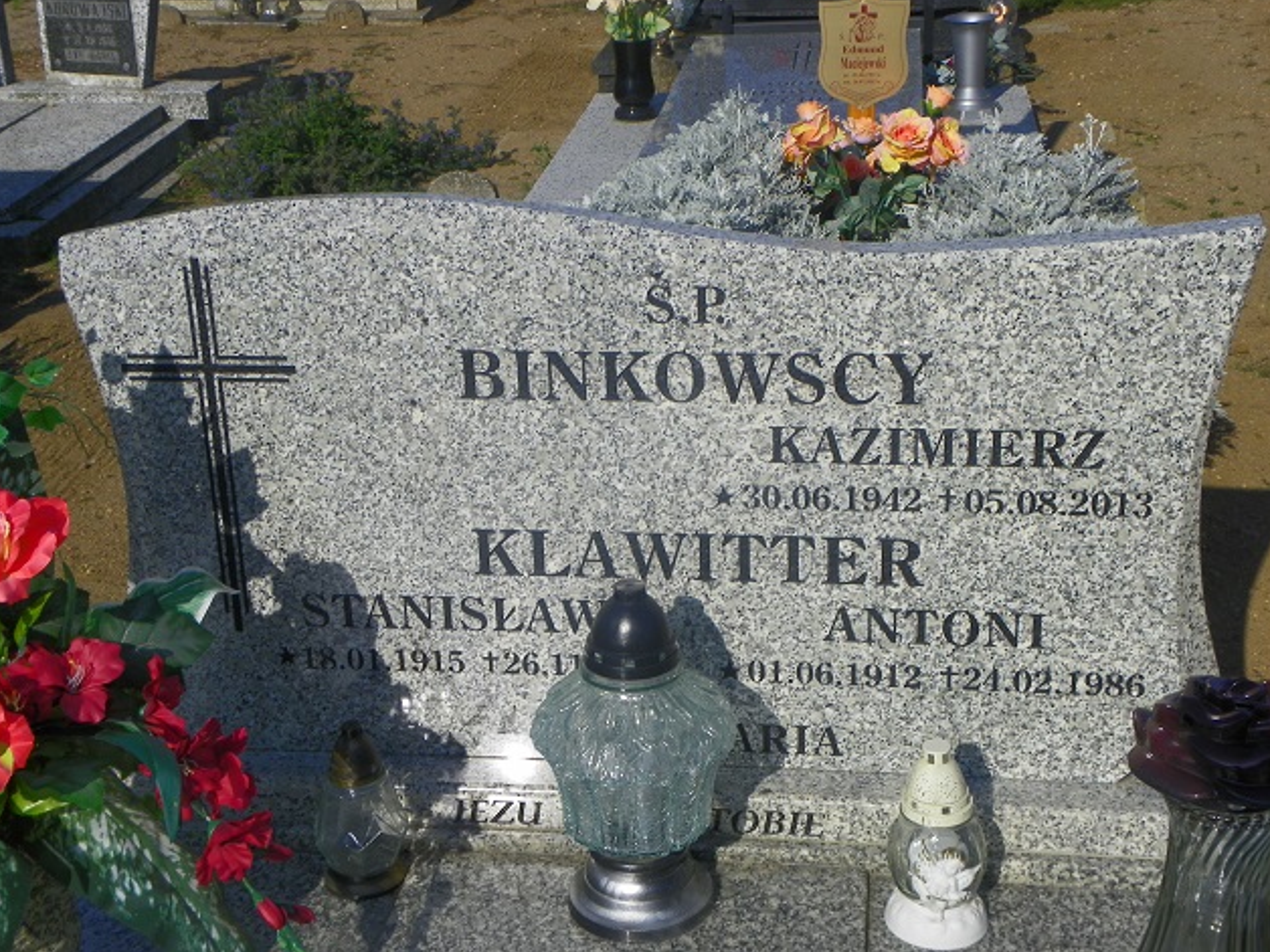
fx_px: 1944
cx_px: 629
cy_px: 469
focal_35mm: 53
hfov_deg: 36.2
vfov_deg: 27.5
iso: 64
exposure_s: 1/320
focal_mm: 9.2
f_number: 7.1
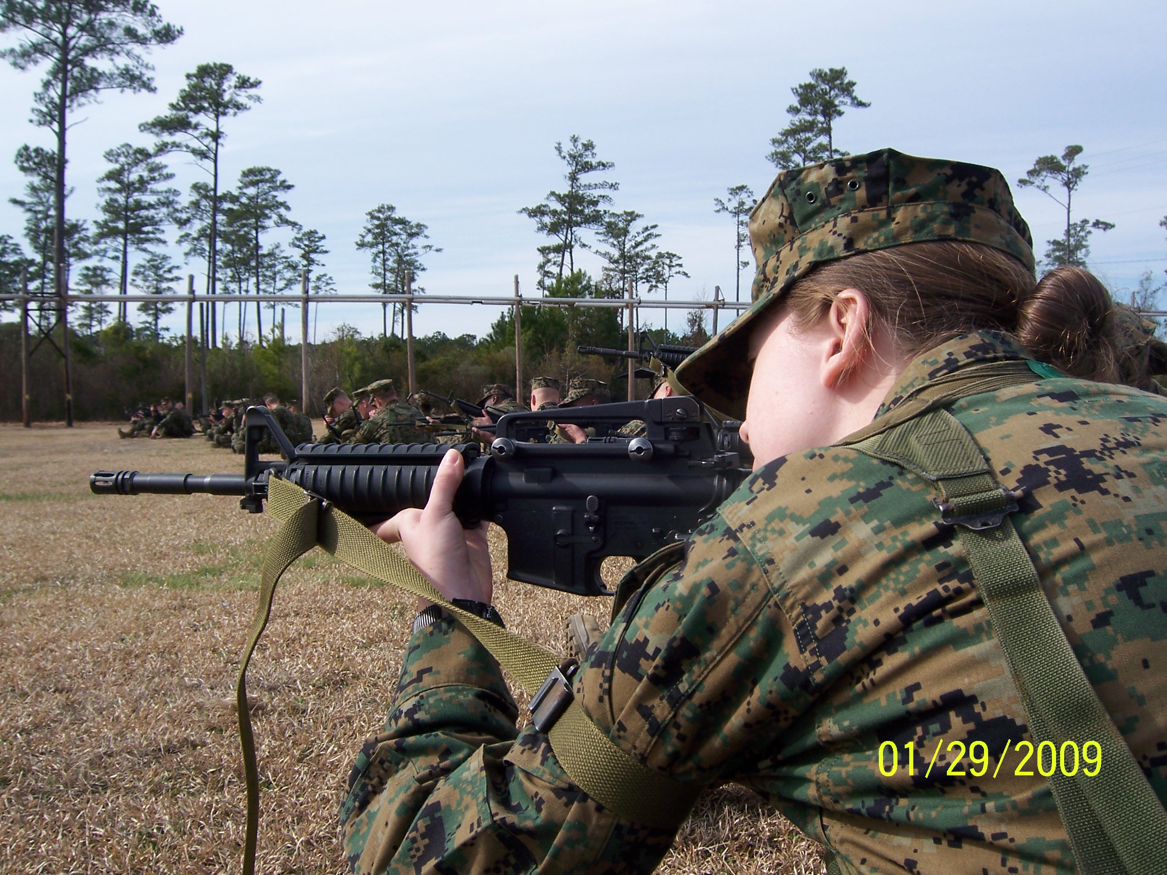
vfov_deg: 39.7
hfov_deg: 51.4
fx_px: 1214
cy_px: 438
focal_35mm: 36
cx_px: 584
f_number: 4.5
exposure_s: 1/500
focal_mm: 6.2
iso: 80
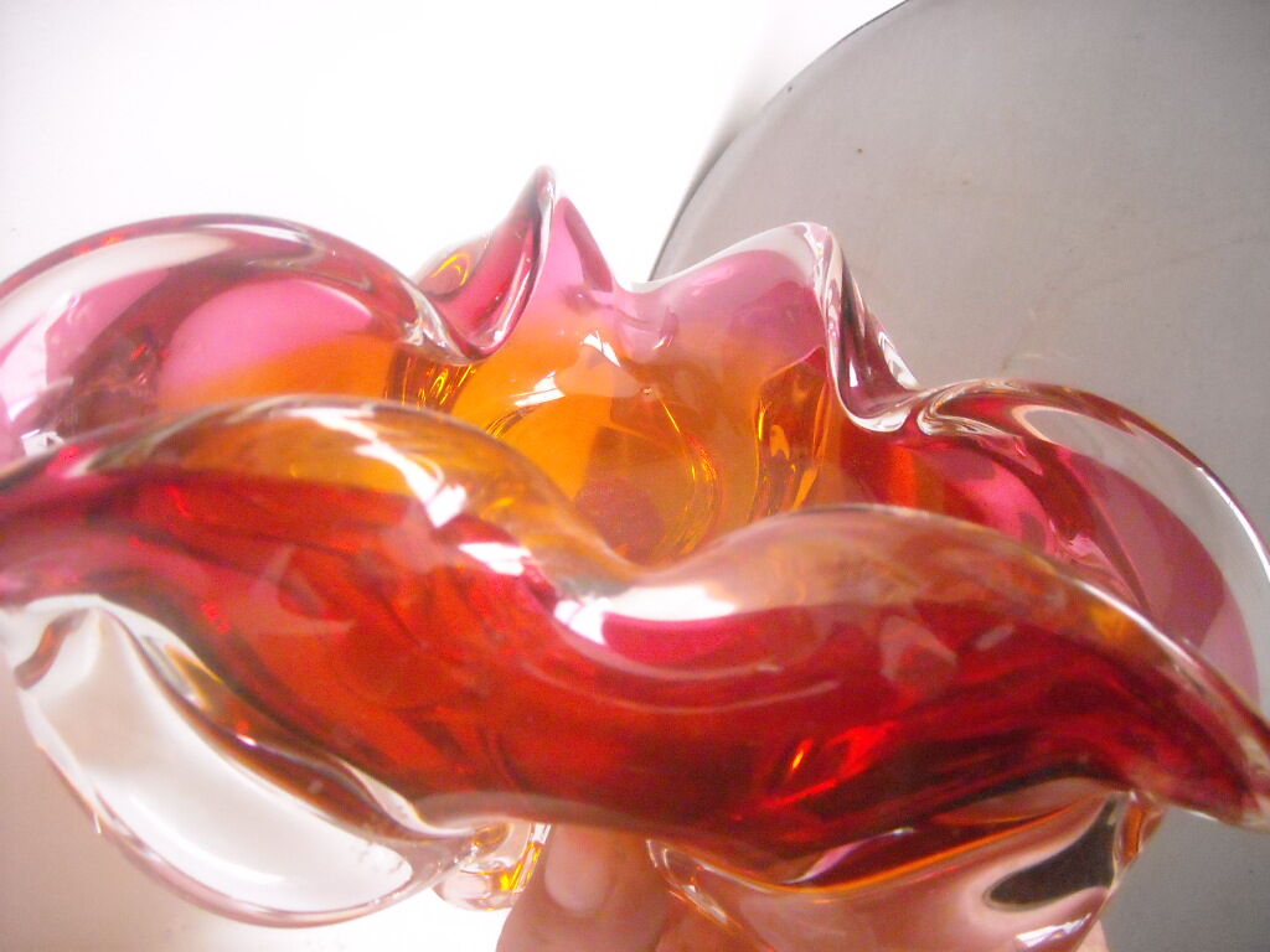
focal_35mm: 35
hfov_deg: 52.6
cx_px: 635
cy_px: 476
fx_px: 1284
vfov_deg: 40.7
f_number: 2.8
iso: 800
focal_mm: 5.7
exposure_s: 1/135
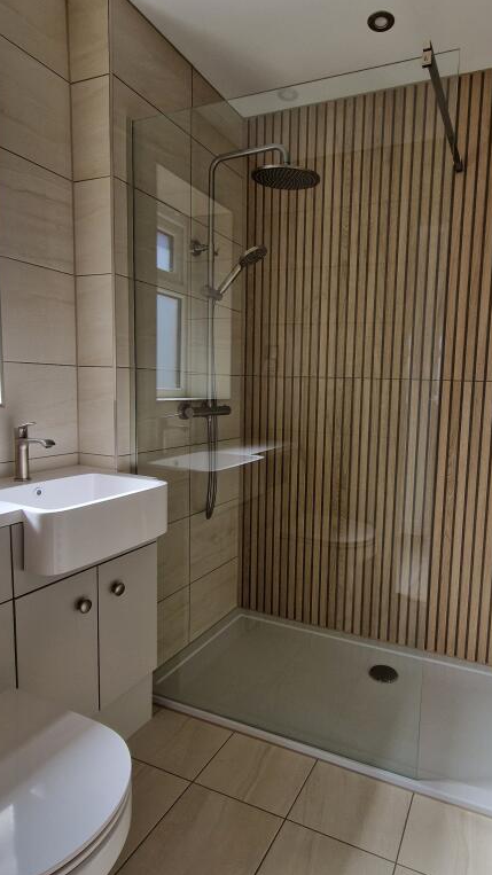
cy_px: 437
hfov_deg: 57.3
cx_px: 321
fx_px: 441
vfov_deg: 89.6
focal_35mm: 19
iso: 50
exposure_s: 1/164
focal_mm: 2.2
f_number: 2.2
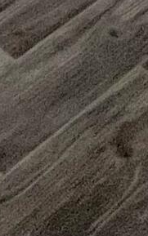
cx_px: -194
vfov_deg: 8.7
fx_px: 921
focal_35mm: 143
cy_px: -650
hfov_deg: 8.5
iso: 200
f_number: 1.8
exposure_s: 1/60
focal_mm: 1.57
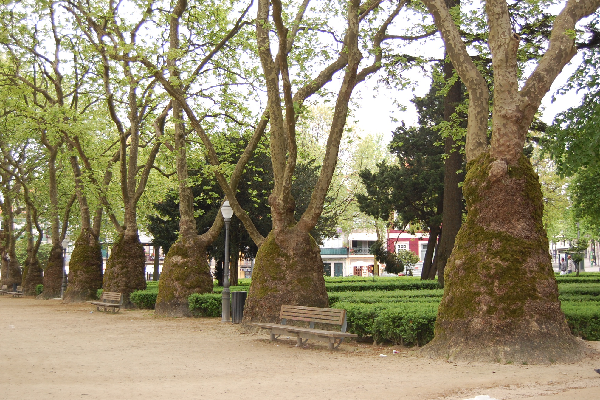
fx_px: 783
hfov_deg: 41.9
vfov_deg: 28.6
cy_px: 204
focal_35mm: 47
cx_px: 280
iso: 400
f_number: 4.2
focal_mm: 28
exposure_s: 1/160
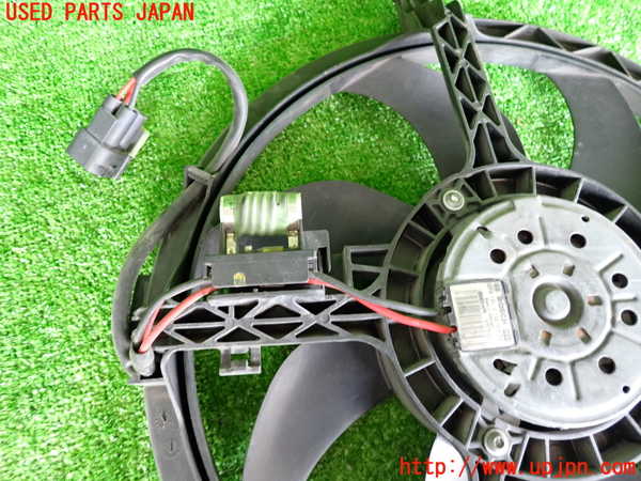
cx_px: 320
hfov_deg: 69.4
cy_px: 240
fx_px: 463
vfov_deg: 54.9
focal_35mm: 25
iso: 250
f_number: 2
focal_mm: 4.5
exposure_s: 1/30
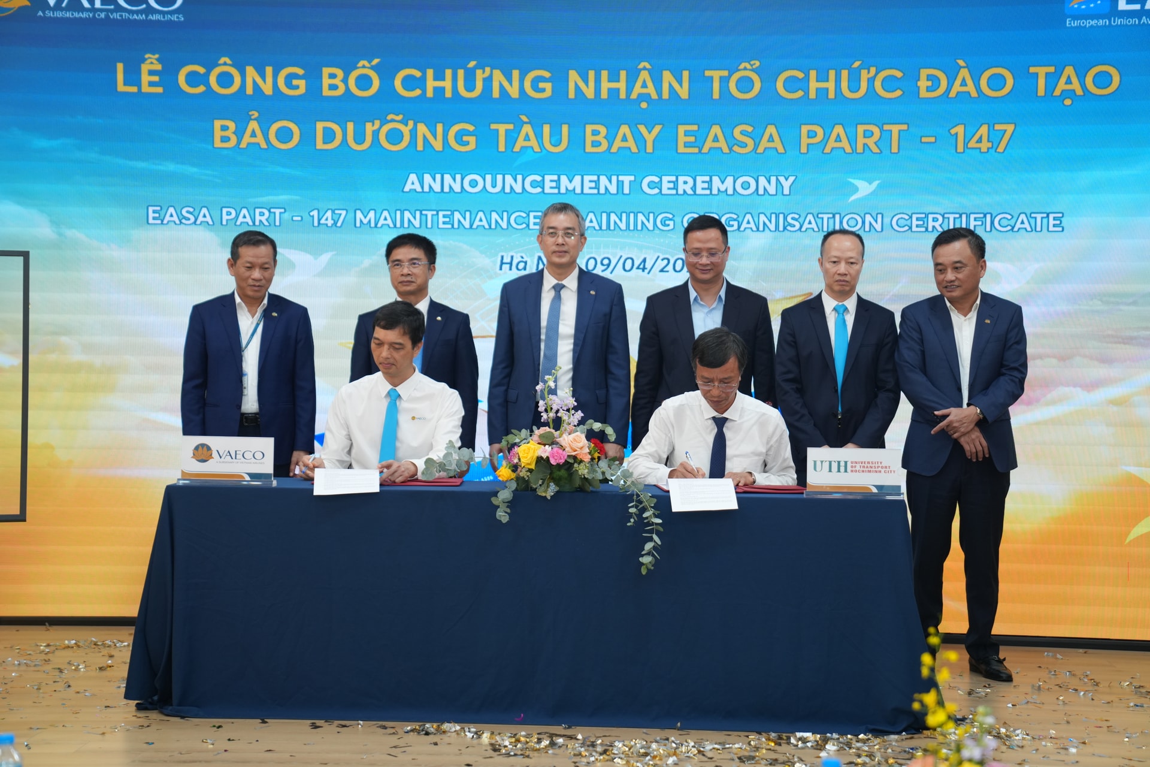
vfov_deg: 20.9
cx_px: 575
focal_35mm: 65
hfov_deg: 31.0
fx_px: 2076
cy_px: 384
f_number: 2.8
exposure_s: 1/250
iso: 640
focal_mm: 65
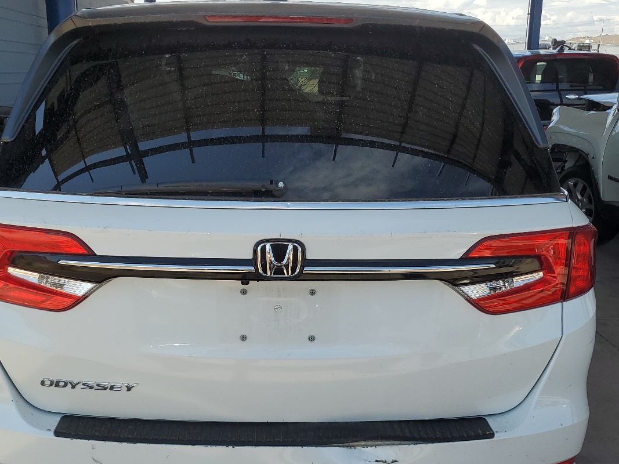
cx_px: 280
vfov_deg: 36.7
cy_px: 282
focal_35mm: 39
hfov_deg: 47.8
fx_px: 697
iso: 50
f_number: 1.5
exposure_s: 1/2000
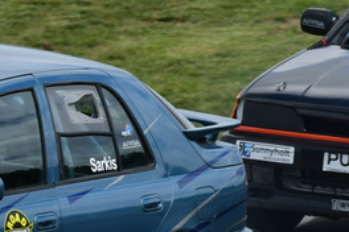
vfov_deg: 0.6
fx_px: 22073
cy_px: 65
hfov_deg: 0.9
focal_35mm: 2277
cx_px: -139
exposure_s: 1/640
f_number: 10
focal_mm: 500
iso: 320
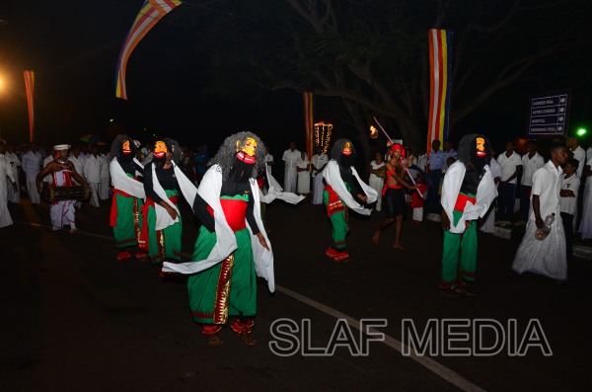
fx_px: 443
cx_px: 296
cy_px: 196
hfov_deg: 67.5
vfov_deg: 47.7
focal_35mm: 27
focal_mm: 18
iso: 500
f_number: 5.6
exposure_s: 1/50
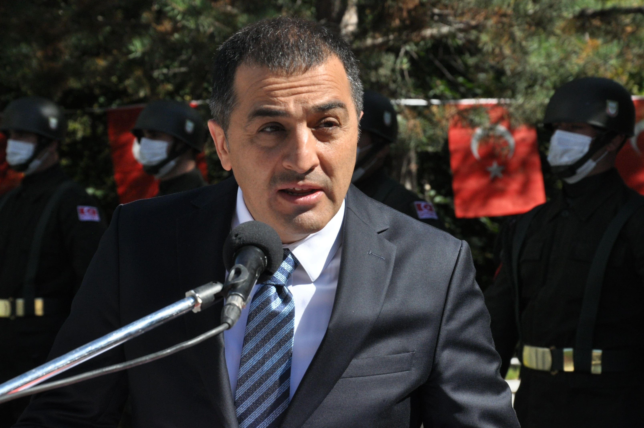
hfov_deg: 16.1
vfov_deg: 10.7
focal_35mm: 128
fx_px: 2278
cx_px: 322
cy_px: 214
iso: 800
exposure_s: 1/1250
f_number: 9
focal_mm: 85
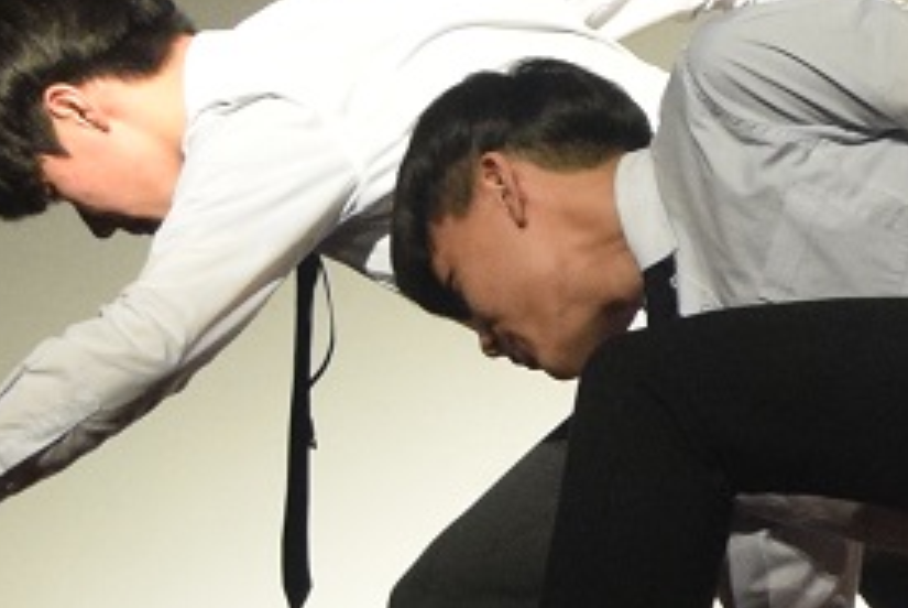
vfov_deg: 5.4
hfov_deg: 7.6
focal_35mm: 255
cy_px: 558
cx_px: 1994
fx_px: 6438
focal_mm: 26
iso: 1600
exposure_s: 1/200
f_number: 7.1
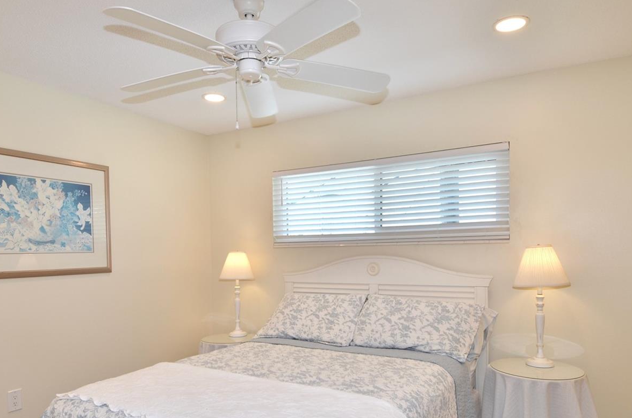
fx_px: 858
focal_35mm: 49
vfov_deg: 27.3
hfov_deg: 40.4
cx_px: 296
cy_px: 257
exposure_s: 1/125
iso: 180
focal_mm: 24
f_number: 5.6
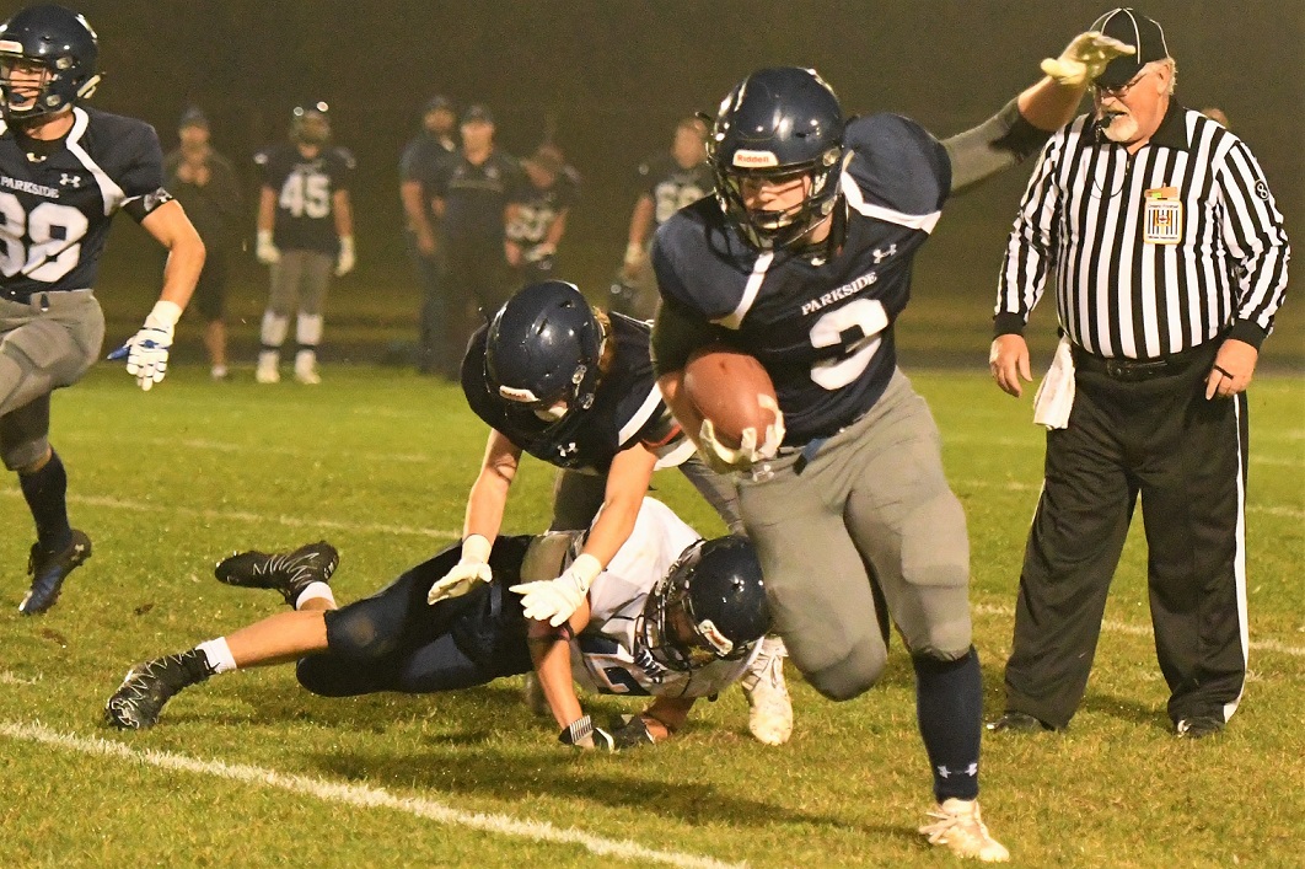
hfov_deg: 13.7
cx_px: 652
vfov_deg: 9.1
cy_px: 434
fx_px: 5435
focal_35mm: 150
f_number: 2.8
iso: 11400
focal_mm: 100
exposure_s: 1/1000
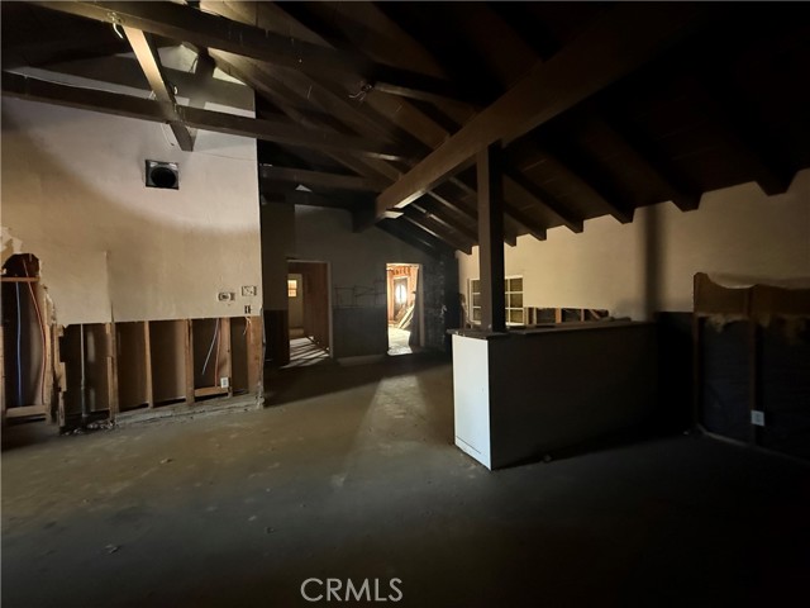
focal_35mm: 14
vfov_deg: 85.7
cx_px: 405
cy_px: 304
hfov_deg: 102.1
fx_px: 328
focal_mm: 2.22
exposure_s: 1/32
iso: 1600
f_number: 2.2
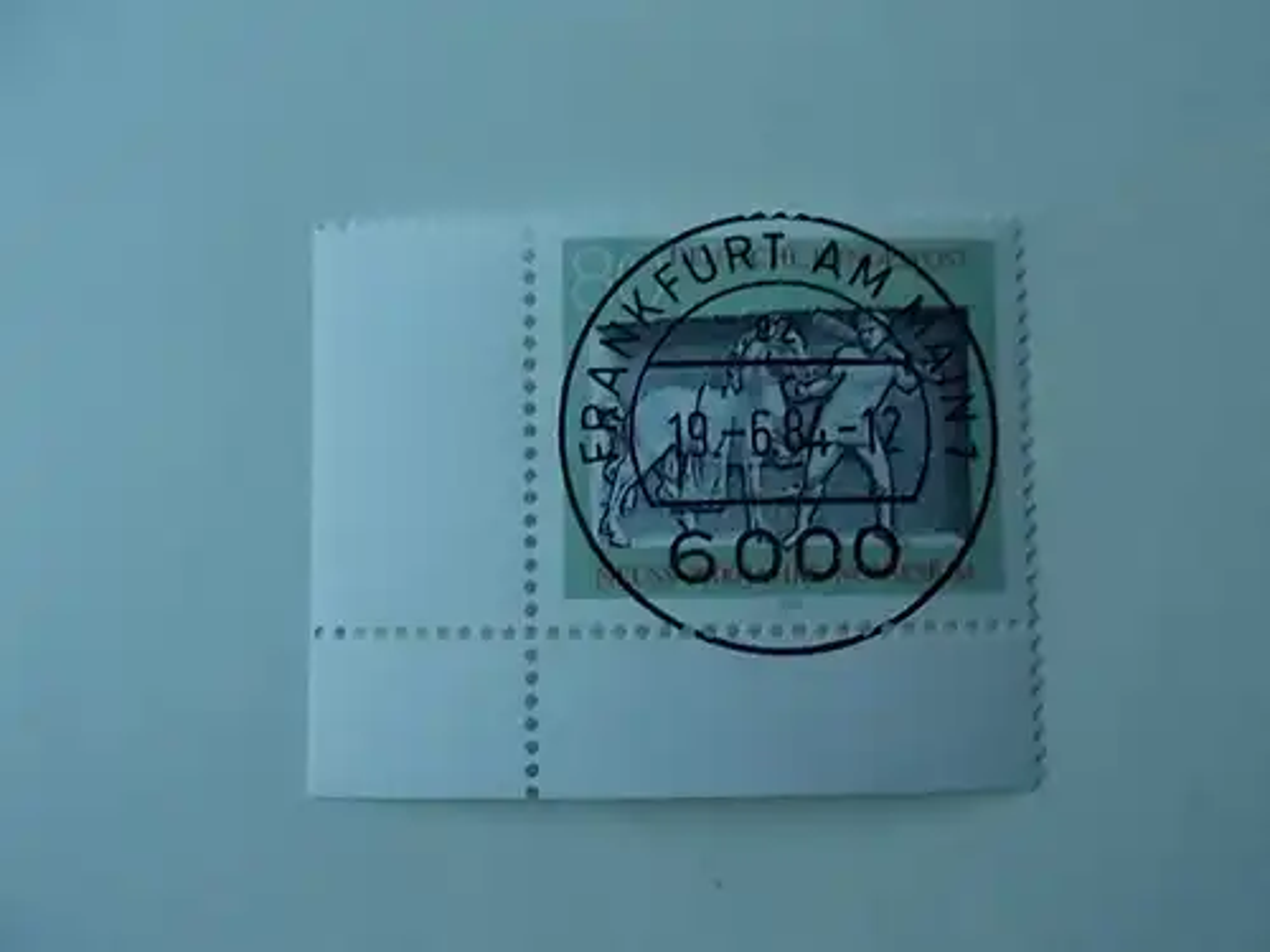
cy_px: 476
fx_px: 954
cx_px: 635
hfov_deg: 67.3
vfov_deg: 53.1
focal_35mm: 26
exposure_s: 1/20
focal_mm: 4.6
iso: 200
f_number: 3.2
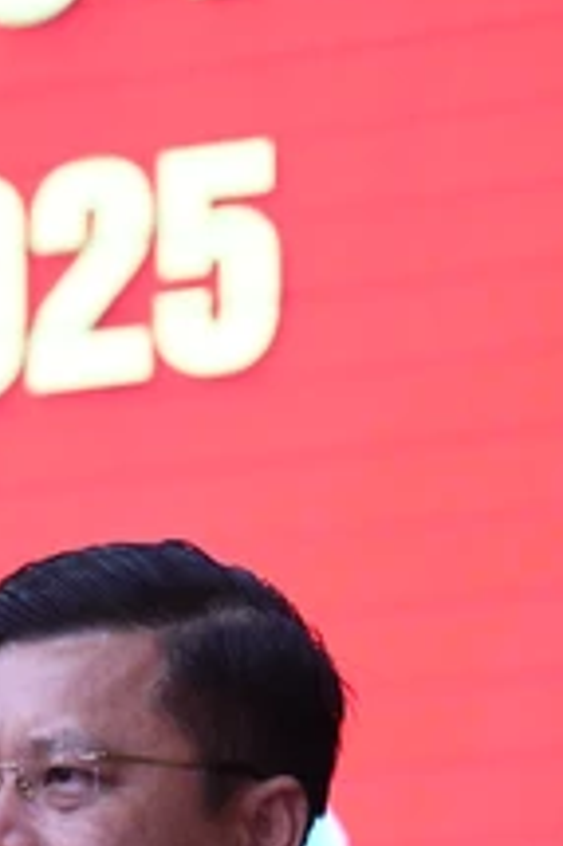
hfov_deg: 3.5
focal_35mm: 391
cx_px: -270
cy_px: 895
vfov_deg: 5.3
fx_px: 9186
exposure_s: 1/125
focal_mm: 105
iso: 2500
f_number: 4
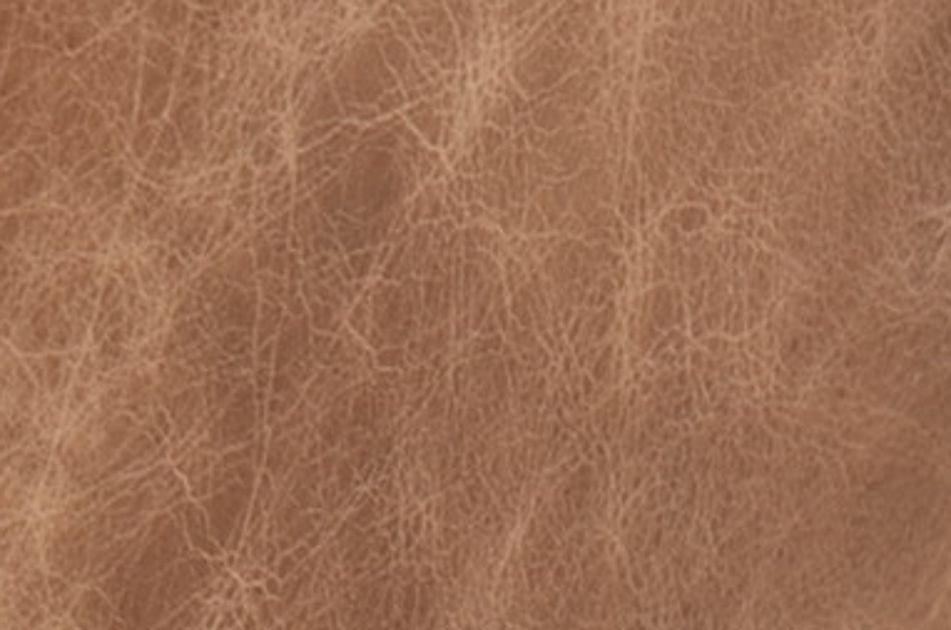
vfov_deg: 1.3
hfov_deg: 2.0
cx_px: -1227
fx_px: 26816
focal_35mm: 1017
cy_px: -926
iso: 100
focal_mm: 105
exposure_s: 1/80
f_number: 8
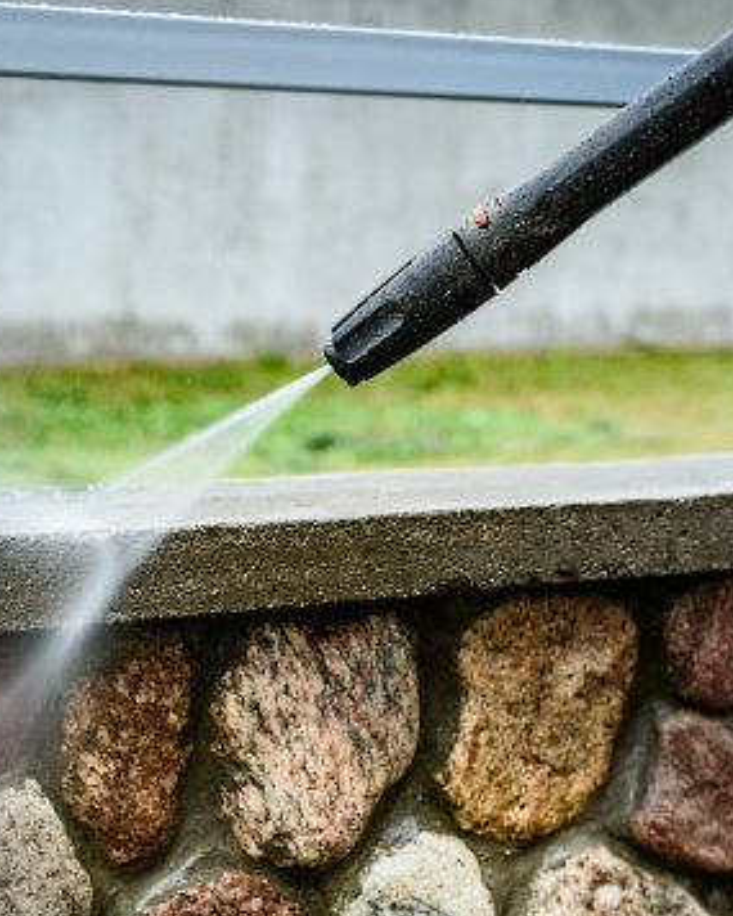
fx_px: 1599
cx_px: 126
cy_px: 666
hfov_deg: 25.3
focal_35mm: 59
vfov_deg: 31.5
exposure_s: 1/250
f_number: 3.2
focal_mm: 28
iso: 500
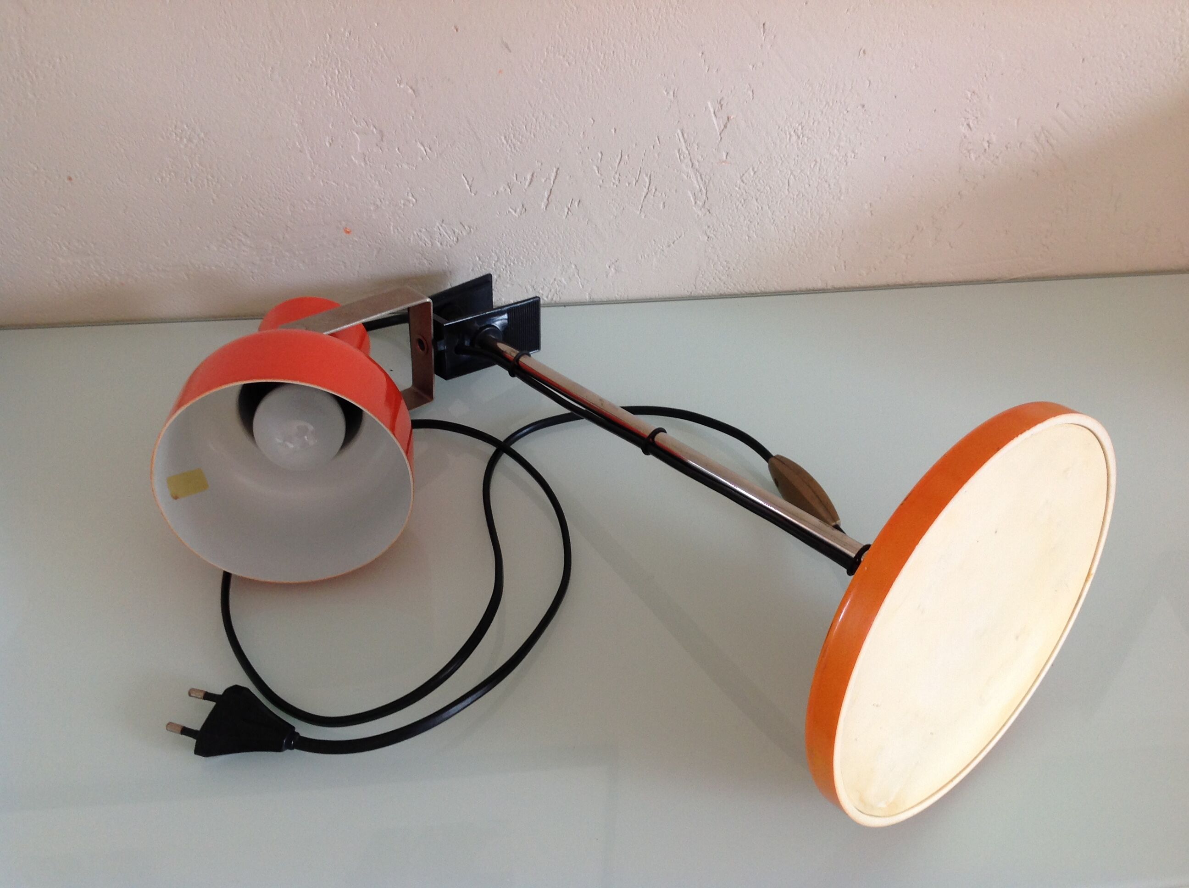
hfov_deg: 52.7
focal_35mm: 35
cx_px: 594
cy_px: 444
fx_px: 1200
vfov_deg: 40.6
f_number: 2.4
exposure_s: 1/15
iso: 64
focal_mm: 4.28
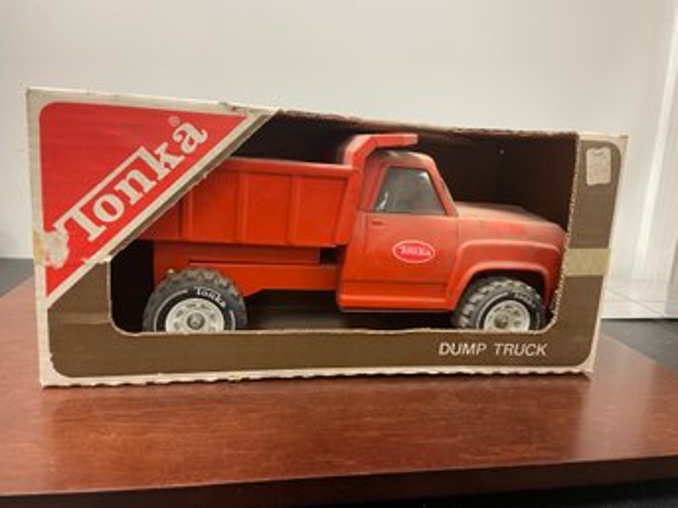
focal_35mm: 26
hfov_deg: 67.3
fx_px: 509
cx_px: 339
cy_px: 254
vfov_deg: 53.0
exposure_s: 1/60
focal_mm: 4.2
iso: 200
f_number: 1.6
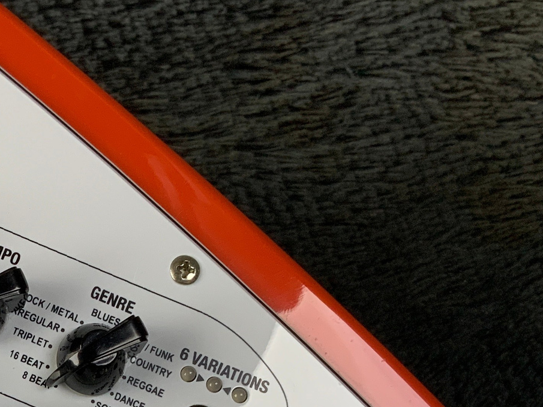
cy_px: 536
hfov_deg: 22.9
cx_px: 1
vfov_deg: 16.9
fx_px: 1286
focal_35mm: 82
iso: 40
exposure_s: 1/100
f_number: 1.8
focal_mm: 3
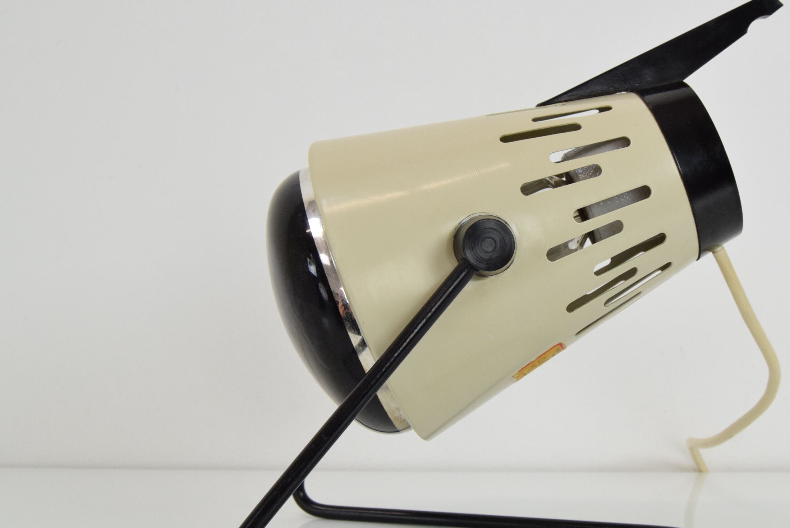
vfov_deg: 27.6
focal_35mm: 49
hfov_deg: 40.0
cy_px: 290
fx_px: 1076
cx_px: 501
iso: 1600
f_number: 8
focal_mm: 24
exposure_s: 1/250
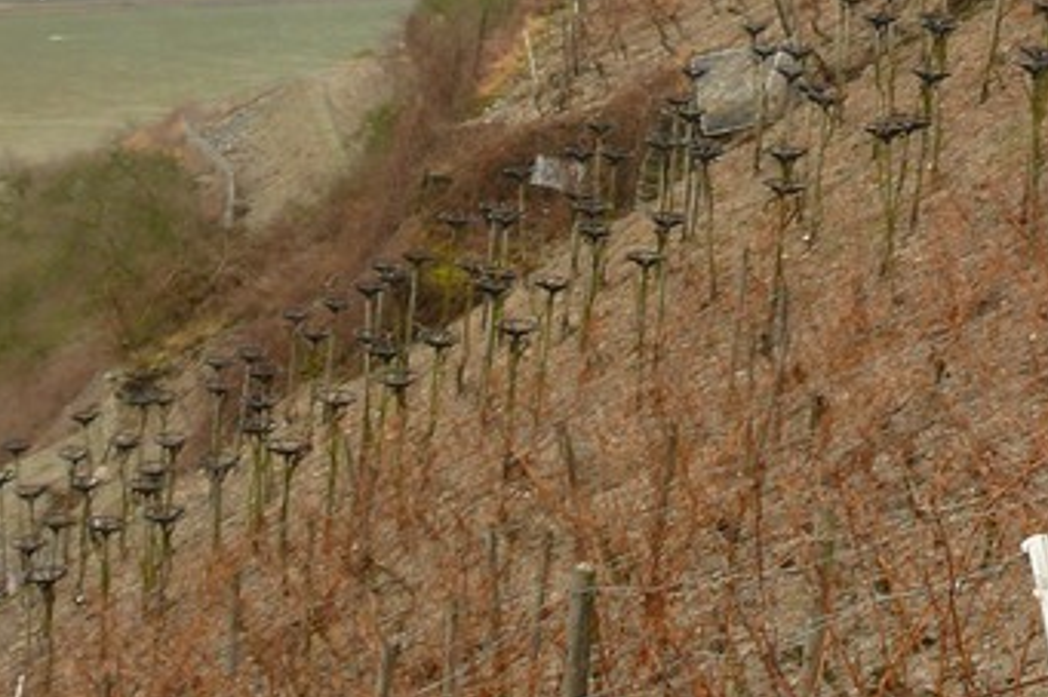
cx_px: 1042
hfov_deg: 24.3
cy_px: 52
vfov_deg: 16.8
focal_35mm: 80
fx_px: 2328
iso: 100
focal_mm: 7.4
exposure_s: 1/10
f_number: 11
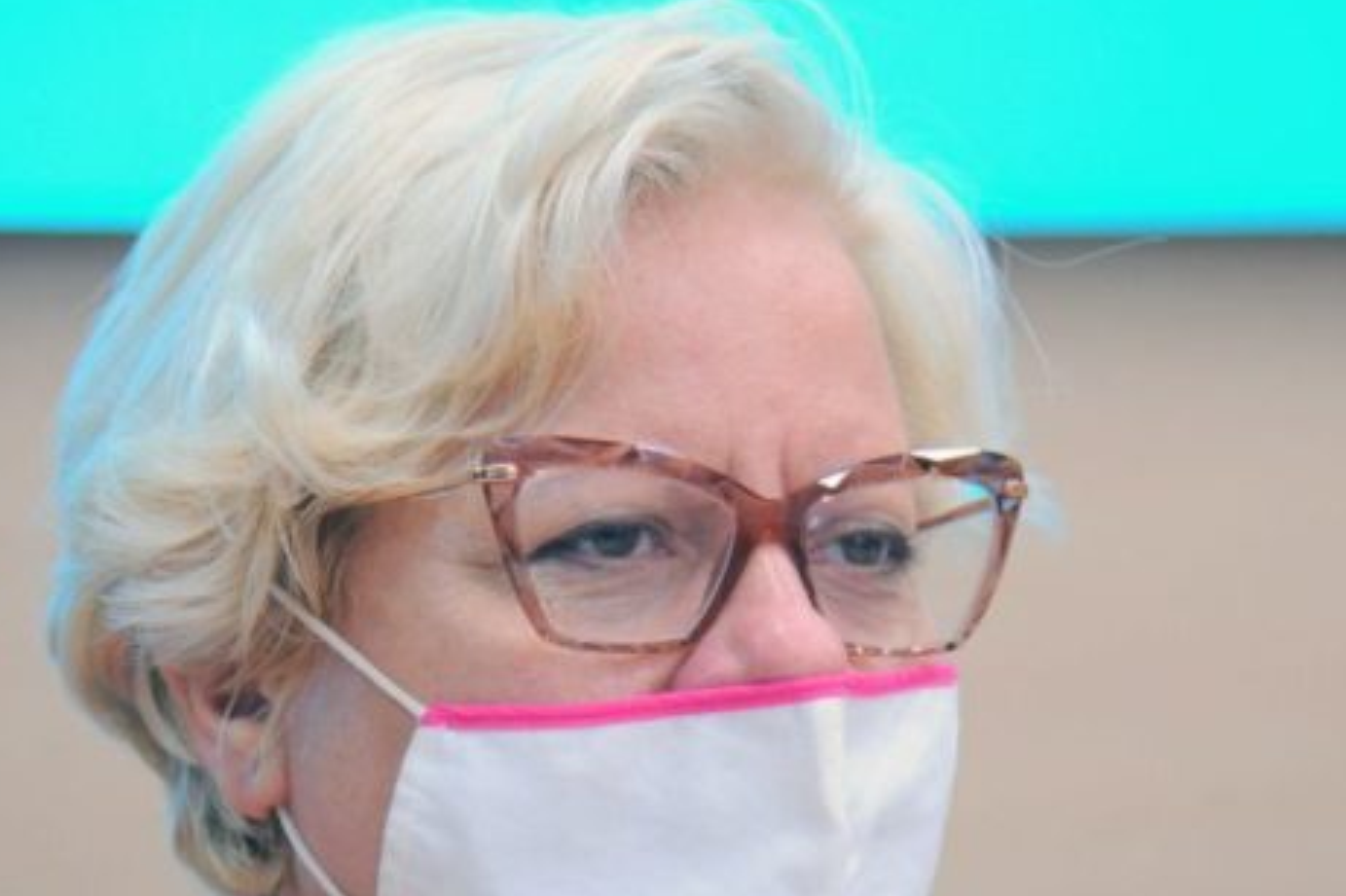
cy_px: 665
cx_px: 747
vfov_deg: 6.9
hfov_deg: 10.3
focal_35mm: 200
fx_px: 7475
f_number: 4
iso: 4000
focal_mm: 120
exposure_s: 1/200
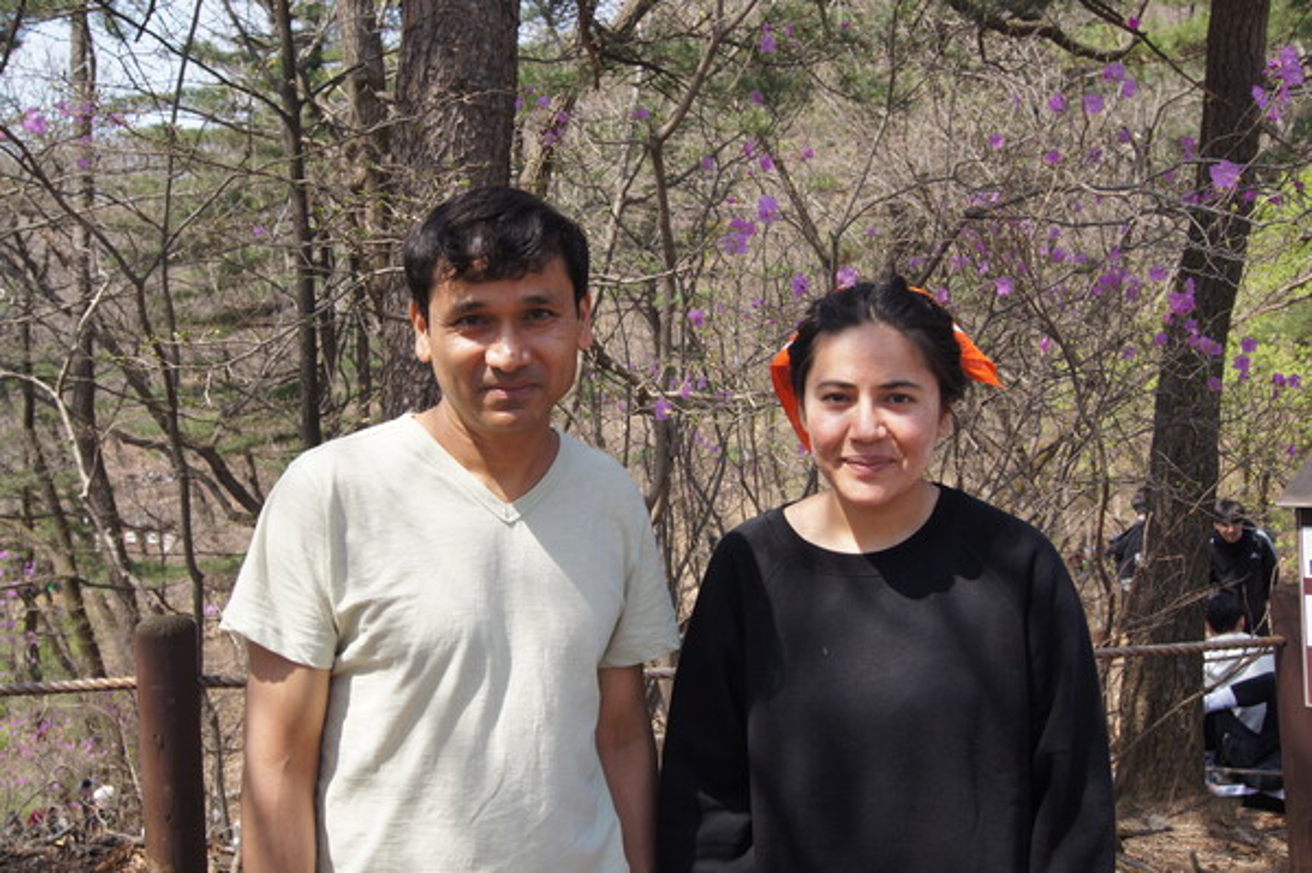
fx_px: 1311
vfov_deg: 36.8
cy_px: 436
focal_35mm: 36
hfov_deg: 53.2
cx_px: 656
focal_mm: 24
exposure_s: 1/125
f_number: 7.1
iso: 100
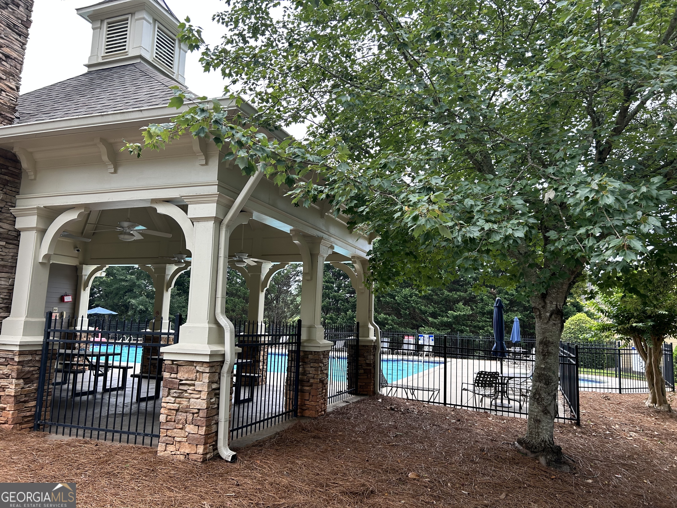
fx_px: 508
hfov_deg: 67.3
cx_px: 338
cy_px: 254
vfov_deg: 53.1
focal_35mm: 26
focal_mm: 5.7
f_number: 1.5
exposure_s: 1/572
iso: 50
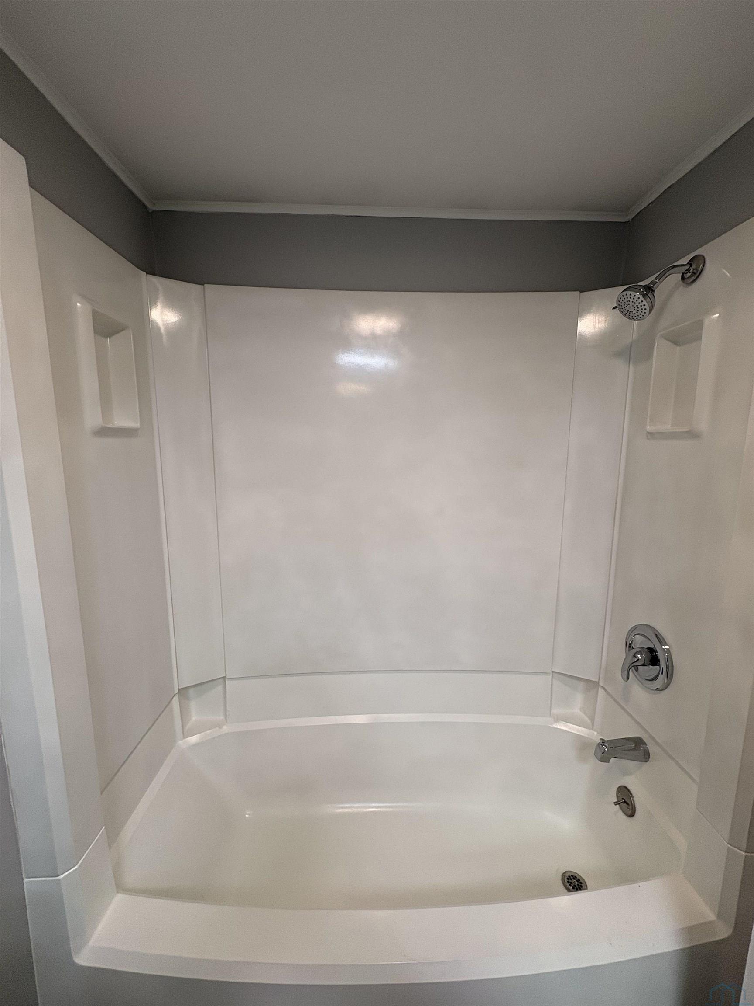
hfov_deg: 85.7
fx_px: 407
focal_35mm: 14
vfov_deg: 102.1
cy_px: 503
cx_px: 377
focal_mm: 2.22
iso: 100
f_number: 2.2
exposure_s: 1/120
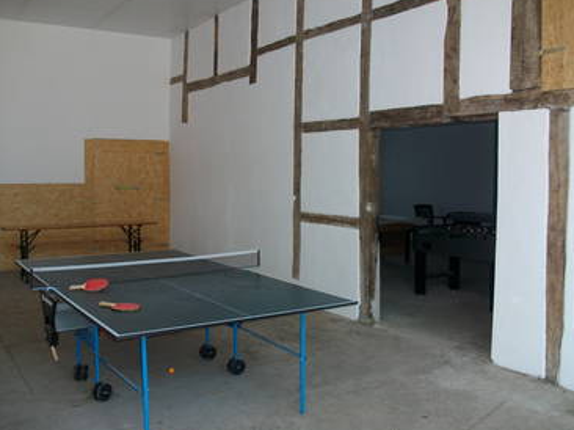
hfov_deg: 52.6
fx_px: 580
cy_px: 199
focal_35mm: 35
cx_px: 312
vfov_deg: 40.6
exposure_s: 1/40
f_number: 2.9
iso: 142
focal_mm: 5.7
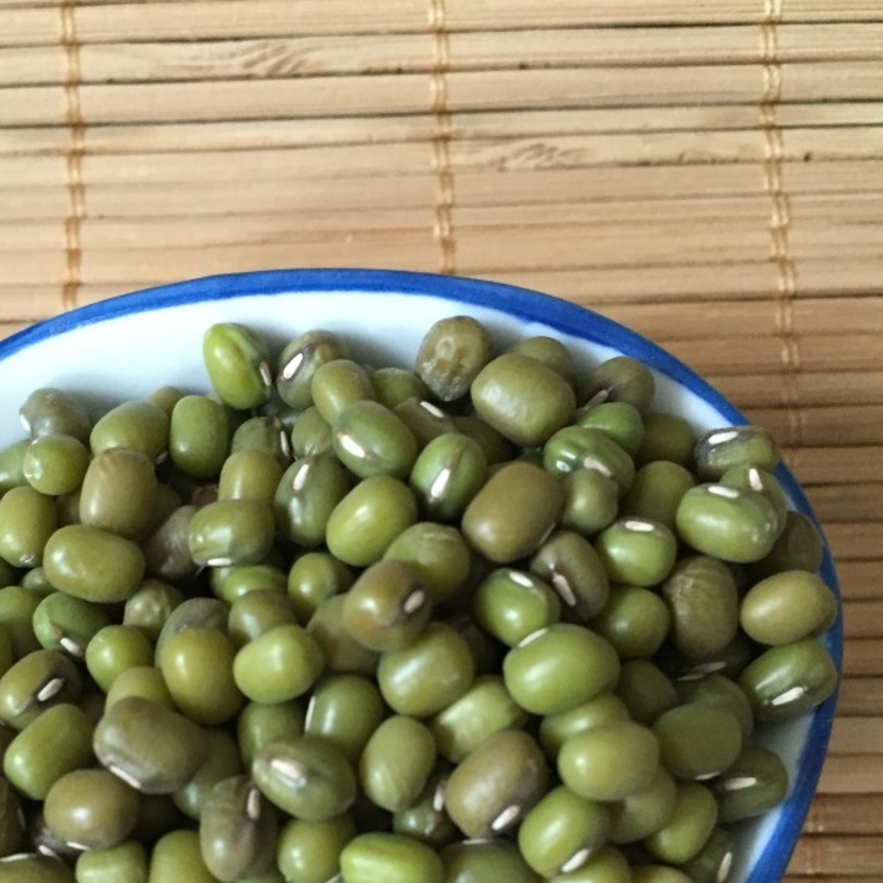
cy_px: 699
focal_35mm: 43
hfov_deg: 39.0
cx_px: 346
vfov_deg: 37.8
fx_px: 1241
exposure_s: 1/30
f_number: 2.2
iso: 250
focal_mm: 4.15
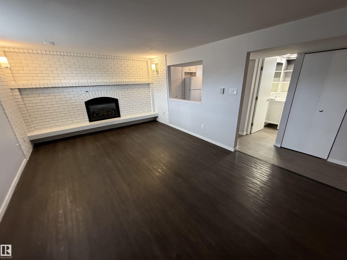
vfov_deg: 85.7
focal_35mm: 14
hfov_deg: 102.1
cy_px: 130
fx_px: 140
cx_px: 174
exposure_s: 1/60
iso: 400
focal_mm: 2.22
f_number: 2.2
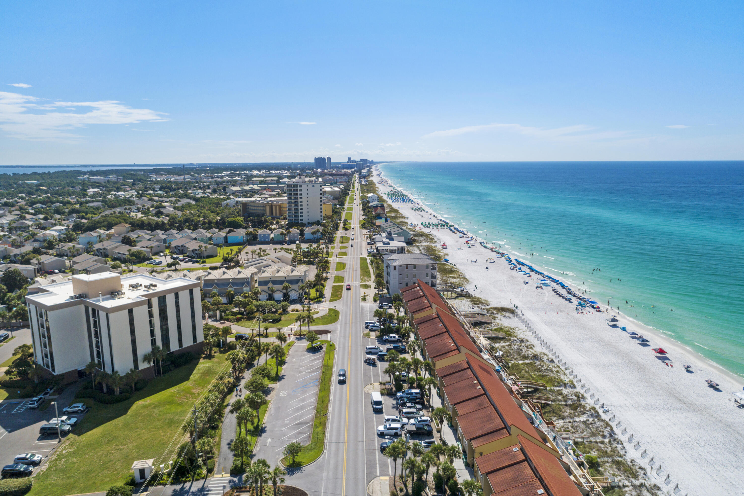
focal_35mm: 24
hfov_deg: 73.8
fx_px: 496
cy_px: 248
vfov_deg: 53.1
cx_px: 372
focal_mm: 8.8
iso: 100
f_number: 2.8
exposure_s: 1/5000
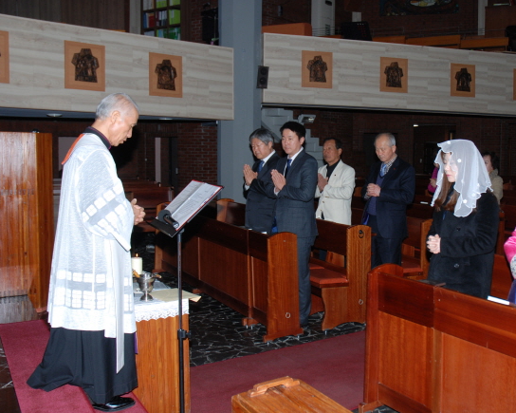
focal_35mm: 41
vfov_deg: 36.5
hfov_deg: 44.2
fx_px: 626
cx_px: 341
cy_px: 194
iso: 200
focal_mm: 22
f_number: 5.6
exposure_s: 1/60
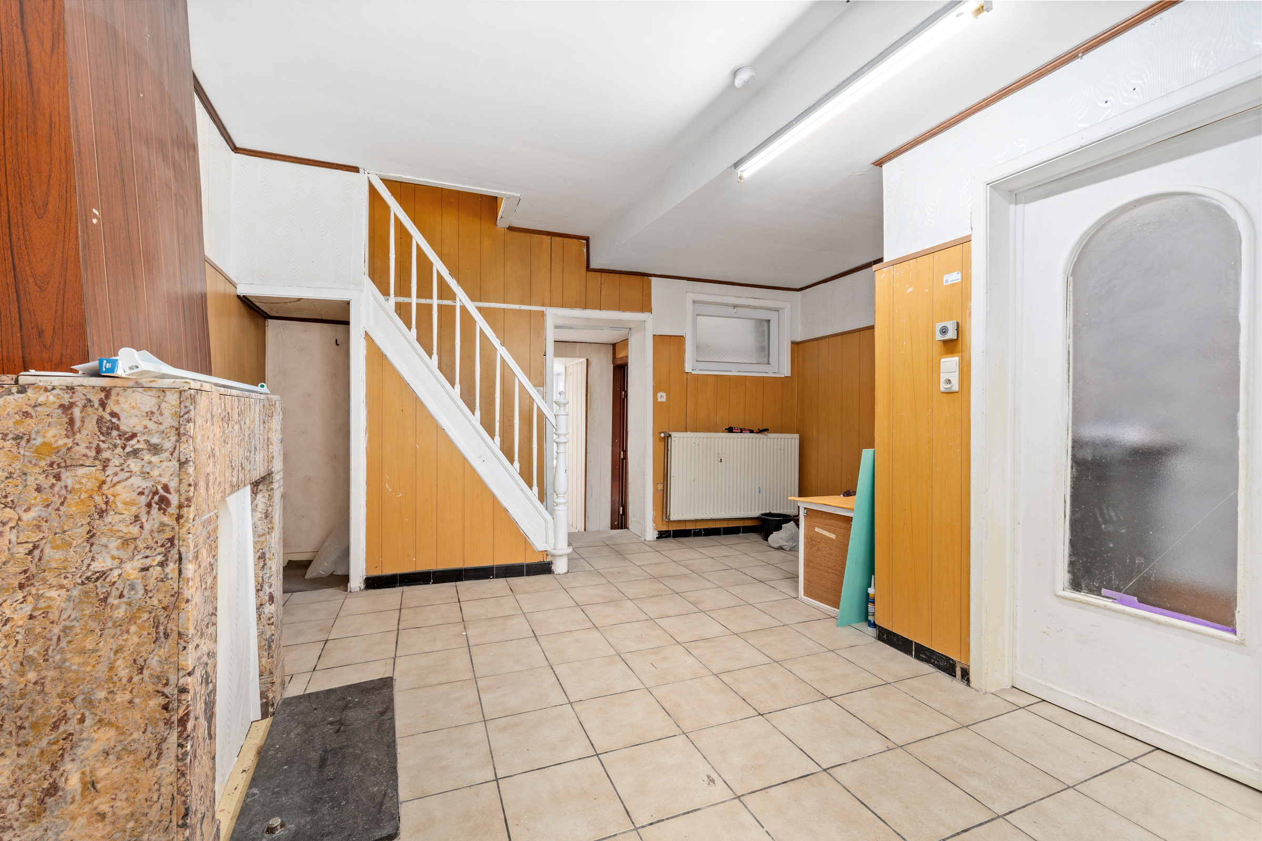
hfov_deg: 104.3
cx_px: 631
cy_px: 420
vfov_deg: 81.2
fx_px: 491
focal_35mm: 14
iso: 250
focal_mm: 14
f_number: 11
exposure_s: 2.5
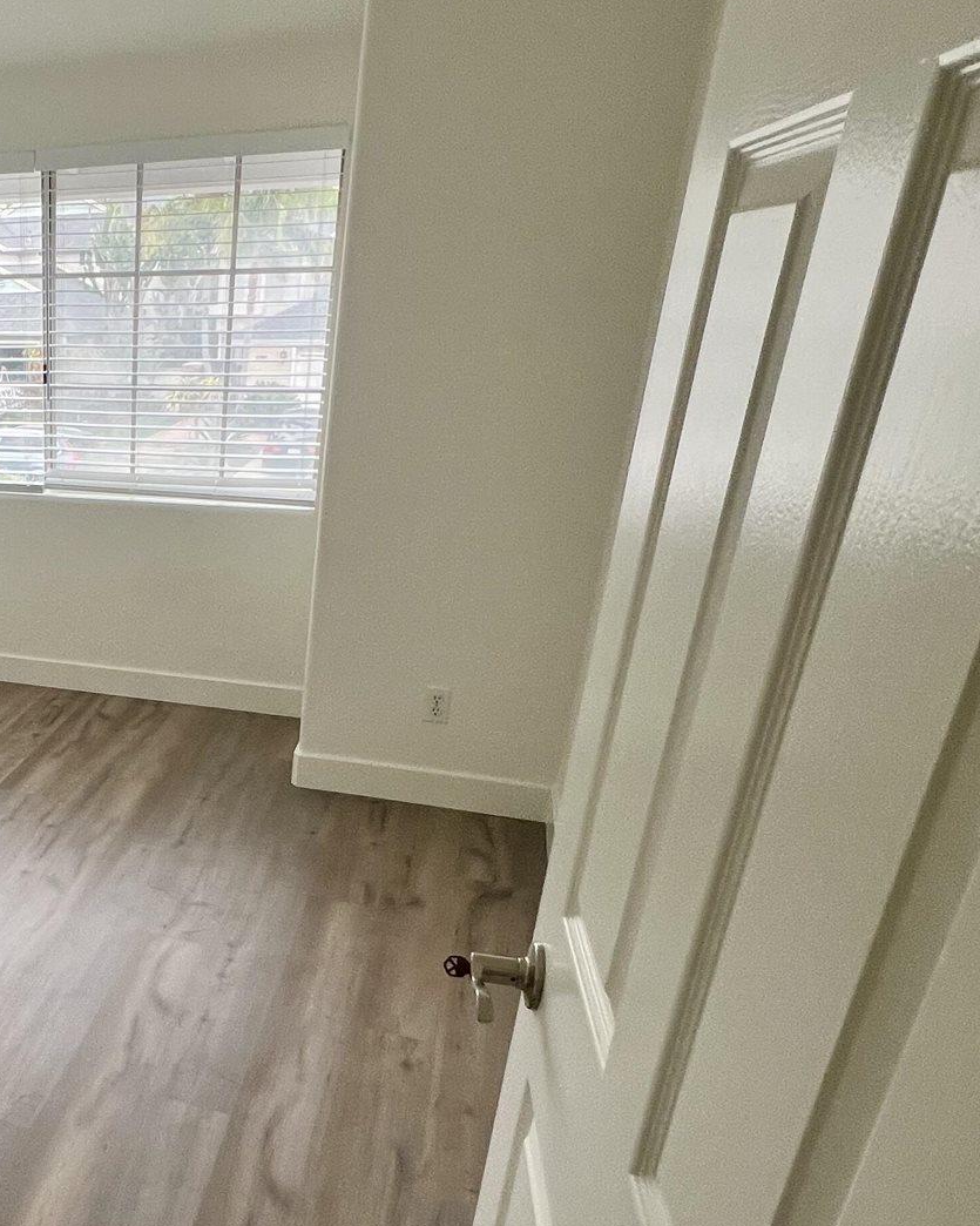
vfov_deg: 61.4
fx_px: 1015
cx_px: 13
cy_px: 762
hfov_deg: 44.3
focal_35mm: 28
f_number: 1.8
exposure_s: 1/99
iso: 64
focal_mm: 1.57
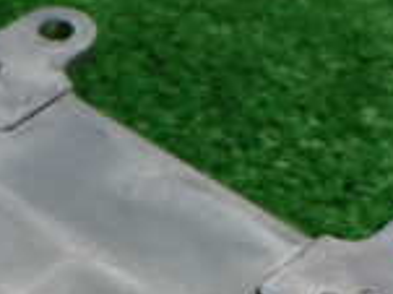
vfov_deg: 11.9
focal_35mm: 119
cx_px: -81
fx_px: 1350
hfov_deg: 15.9
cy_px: 432
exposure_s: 1/125
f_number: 2.3
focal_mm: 5.4
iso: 160
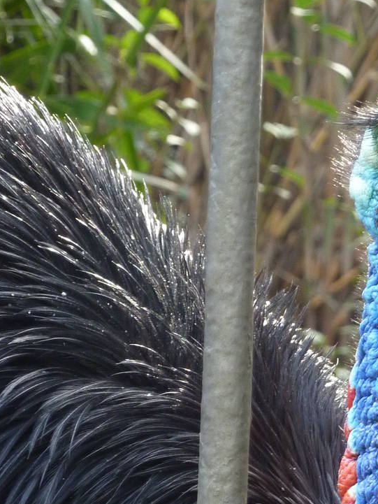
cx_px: 359
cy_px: 363
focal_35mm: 284
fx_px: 4134
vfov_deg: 7.0
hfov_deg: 5.2
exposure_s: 1/50
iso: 250
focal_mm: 21
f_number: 4.4
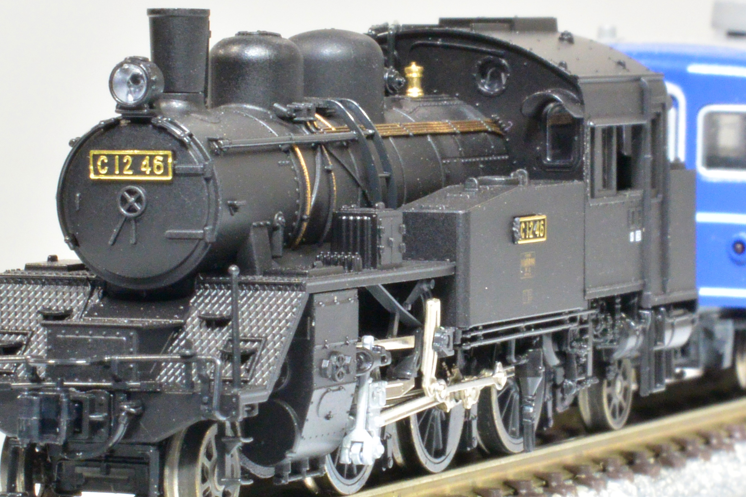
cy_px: 328
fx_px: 4082
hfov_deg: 10.4
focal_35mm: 197
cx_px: 512
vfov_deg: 7.0
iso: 800
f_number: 22
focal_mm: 40
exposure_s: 1/1.3
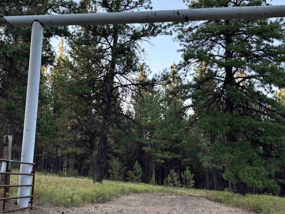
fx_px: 387
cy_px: 108
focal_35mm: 47
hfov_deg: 40.4
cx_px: 133
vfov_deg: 30.9
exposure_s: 1/133
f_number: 1.6
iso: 64
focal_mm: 5.96
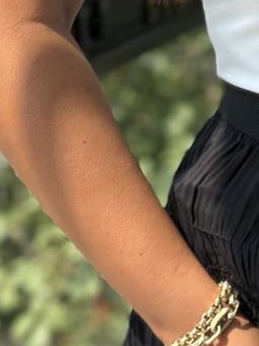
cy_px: 146
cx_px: 410
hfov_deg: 7.7
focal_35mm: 188
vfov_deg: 10.5
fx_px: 1876
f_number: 1.78
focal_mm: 6.76
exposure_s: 1/681
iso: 64
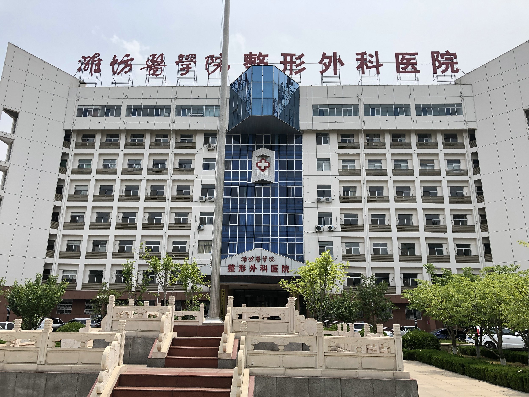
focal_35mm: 28
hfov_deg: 63.4
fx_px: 428
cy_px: 198
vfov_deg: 49.7
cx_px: 264
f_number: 1.8
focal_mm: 3.99
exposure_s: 1/1453
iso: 20
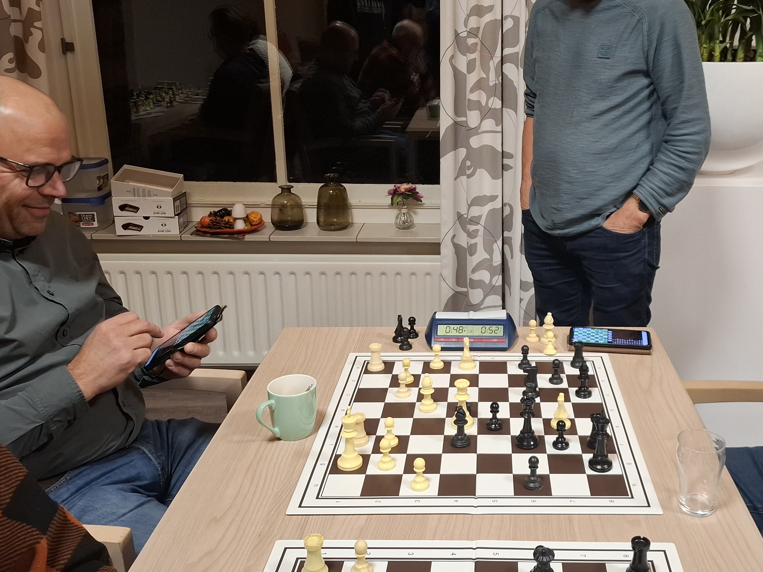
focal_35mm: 35
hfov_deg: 51.9
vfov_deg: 40.5
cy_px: 224
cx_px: 494
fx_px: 771
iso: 320
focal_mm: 5.54
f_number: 1.8
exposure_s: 1/50
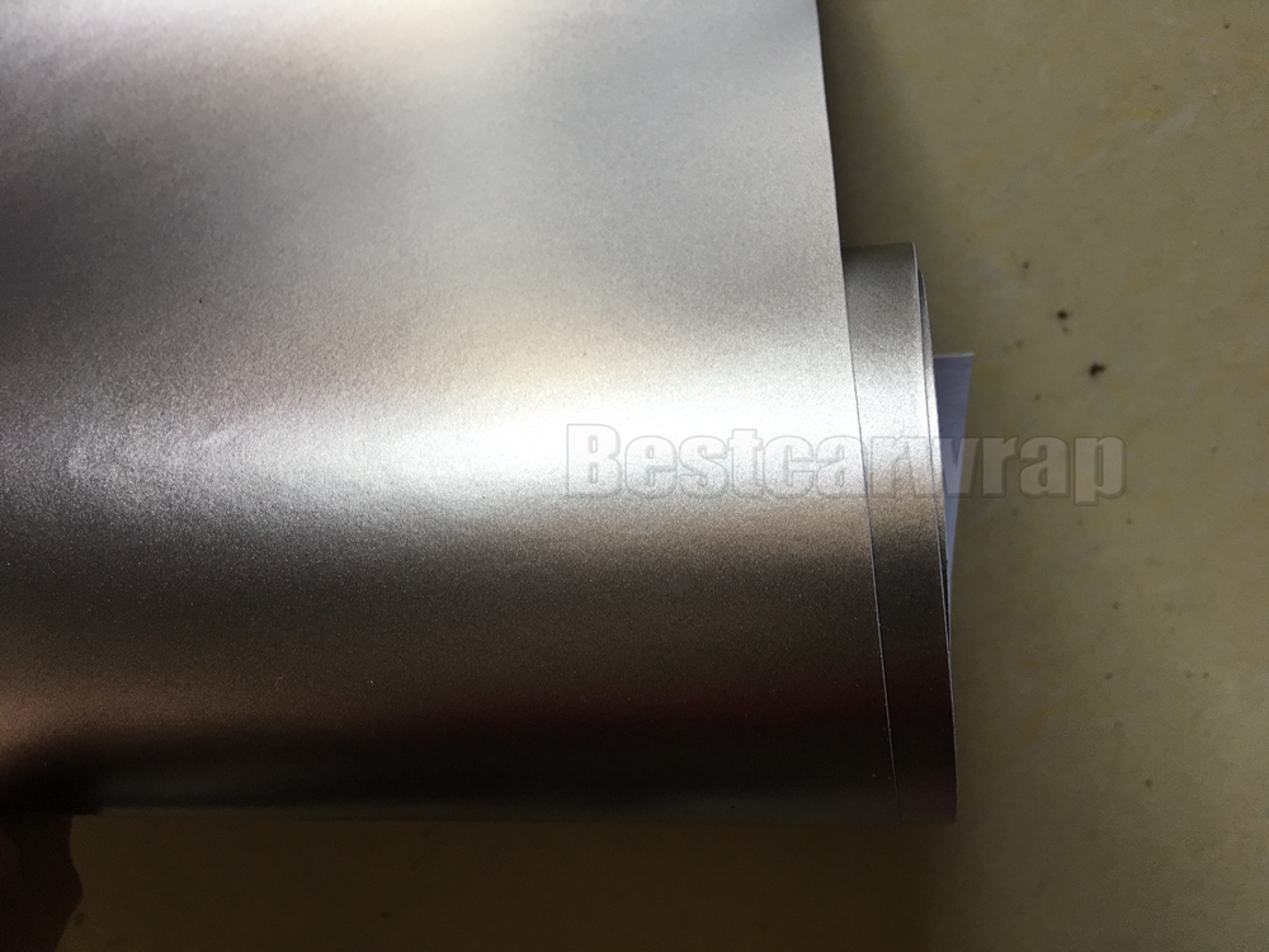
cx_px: 634
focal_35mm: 29
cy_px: 476
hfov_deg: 61.7
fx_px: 1063
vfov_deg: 48.2
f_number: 2.2
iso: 40
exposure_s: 1/100
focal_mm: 4.15
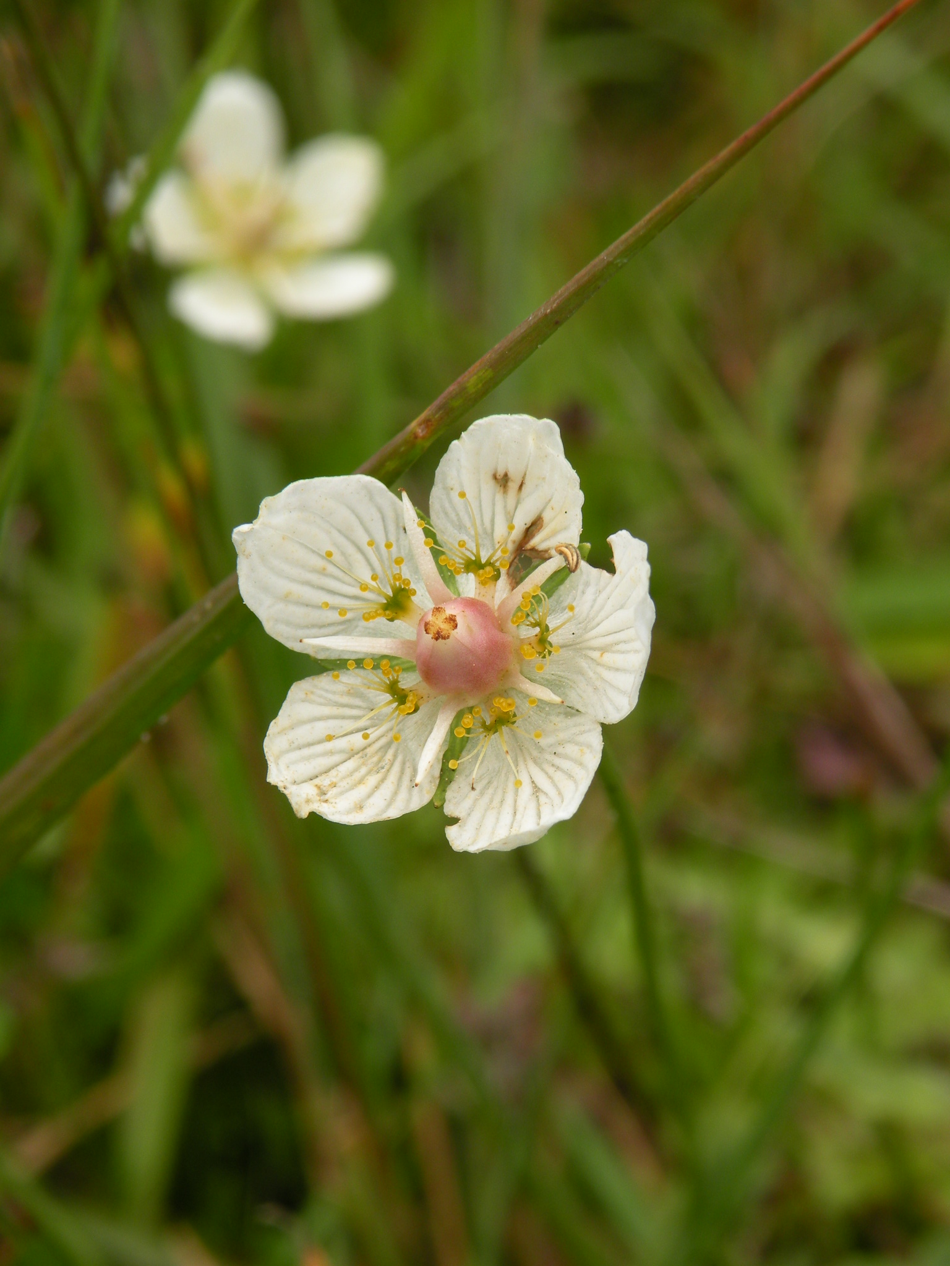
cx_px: 475
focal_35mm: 101
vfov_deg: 19.4
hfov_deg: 14.6
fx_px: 3696
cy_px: 633
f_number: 5
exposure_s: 1/142
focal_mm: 17.9
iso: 64
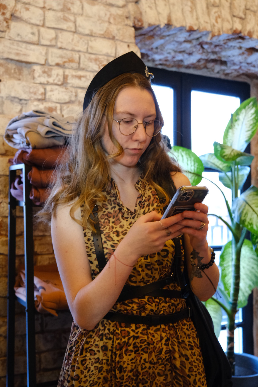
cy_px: 194
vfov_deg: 47.4
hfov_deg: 32.6
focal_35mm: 41
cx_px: 129
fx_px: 441
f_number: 4
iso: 2000
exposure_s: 1/15
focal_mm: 27.5
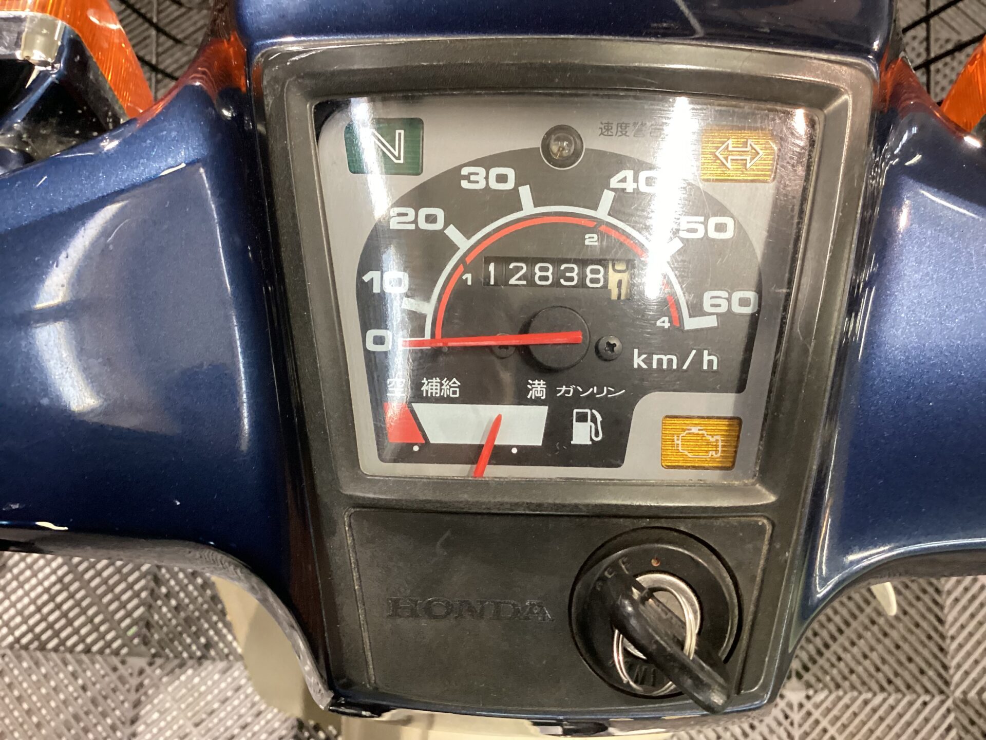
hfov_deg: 58.4
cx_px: 493
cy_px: 370
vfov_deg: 45.4
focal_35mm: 31
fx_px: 883
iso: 250
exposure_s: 1/40
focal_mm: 3.3
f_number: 2.4
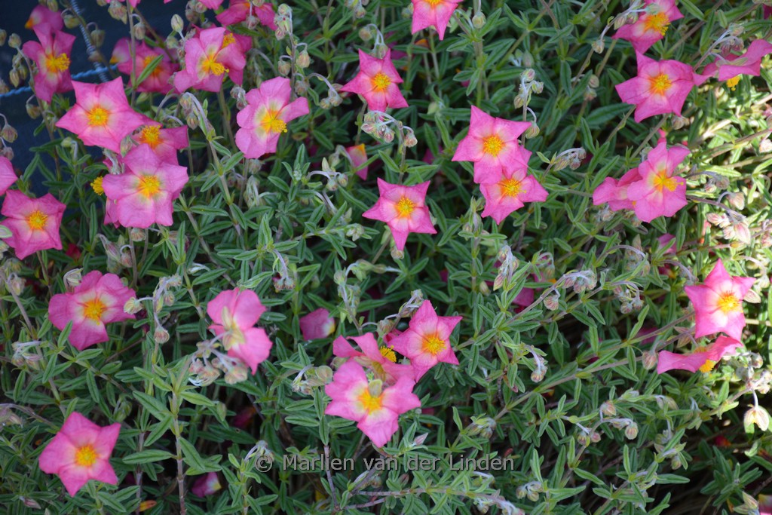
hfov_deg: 16.1
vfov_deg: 10.8
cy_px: 258
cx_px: 386
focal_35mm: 128
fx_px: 2734
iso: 400
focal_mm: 85
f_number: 5.3
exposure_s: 1/500
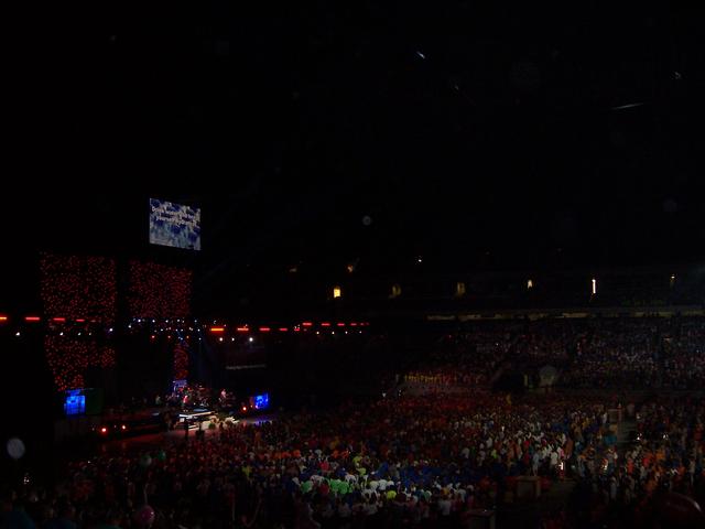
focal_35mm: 36
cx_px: 352
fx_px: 733
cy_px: 264
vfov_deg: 39.7
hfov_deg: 51.4
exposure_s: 1/60
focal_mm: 6
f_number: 3
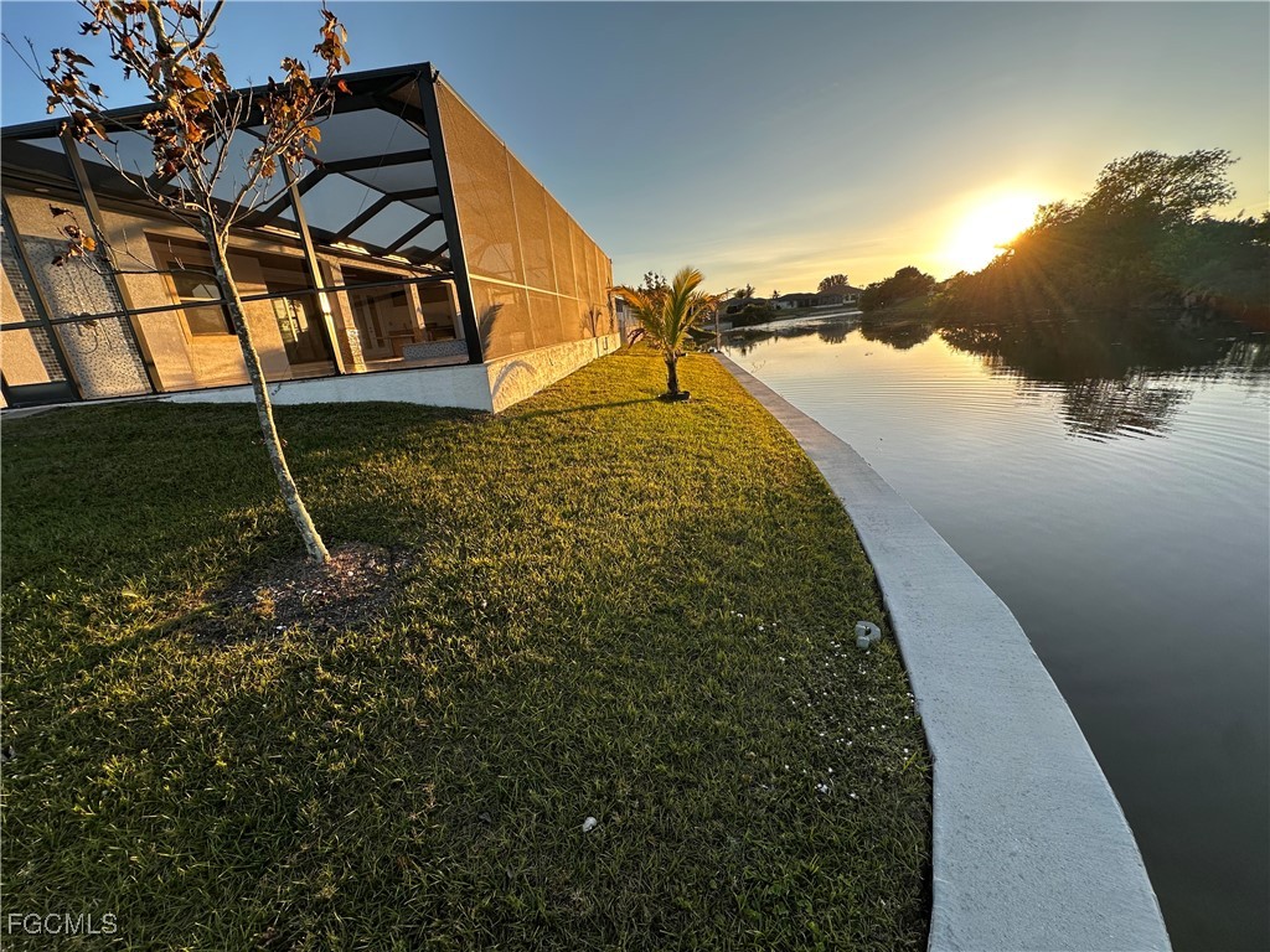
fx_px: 514
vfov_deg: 85.7
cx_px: 635
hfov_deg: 102.1
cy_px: 476
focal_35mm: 14
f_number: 2.2
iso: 40
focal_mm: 2.22
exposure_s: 1/485
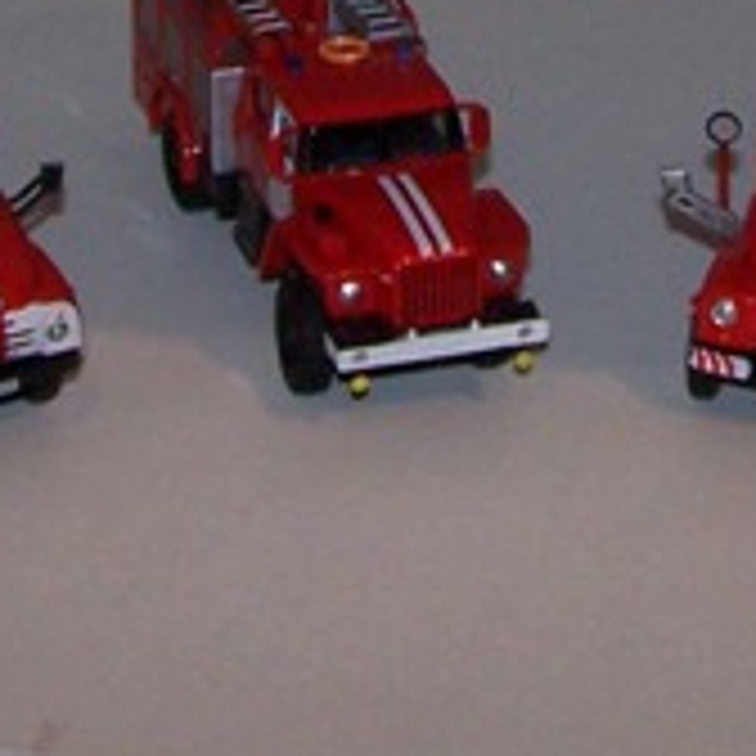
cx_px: 554
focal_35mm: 160
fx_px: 3953
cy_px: -441
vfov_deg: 10.5
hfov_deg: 10.9
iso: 140
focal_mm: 6.3
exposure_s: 1/60
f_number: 2.8
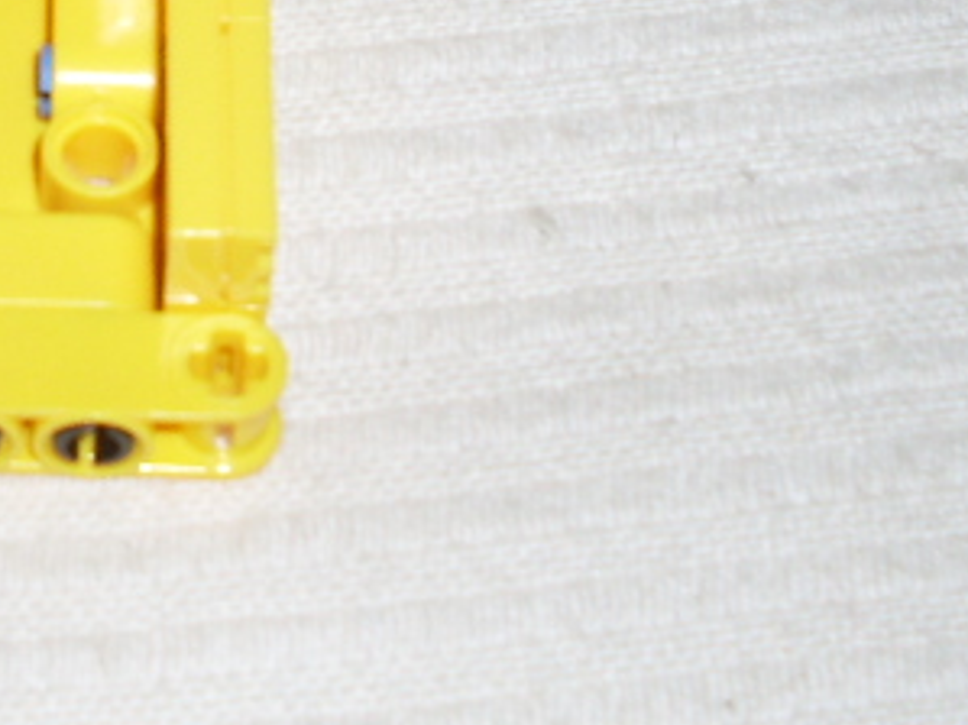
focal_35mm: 130
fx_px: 3634
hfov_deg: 14.7
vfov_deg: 11.2
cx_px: -175
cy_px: -104
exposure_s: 1/45
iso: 100
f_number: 2.8
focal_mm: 6.3
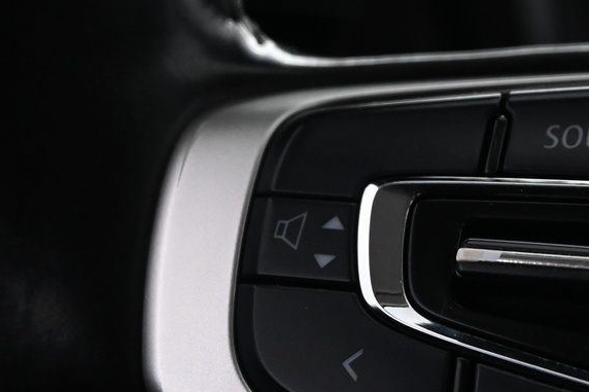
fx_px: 1425
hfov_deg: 22.8
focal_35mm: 87
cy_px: 233
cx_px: 523
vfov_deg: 15.7
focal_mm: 20.5
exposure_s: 1/25
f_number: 3.8
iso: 1600
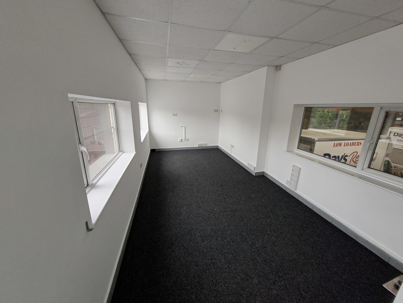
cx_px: 202
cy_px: 152
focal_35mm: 13
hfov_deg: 106.2
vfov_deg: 89.9
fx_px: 151
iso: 100
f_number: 2.2
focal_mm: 1.74
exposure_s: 1/50
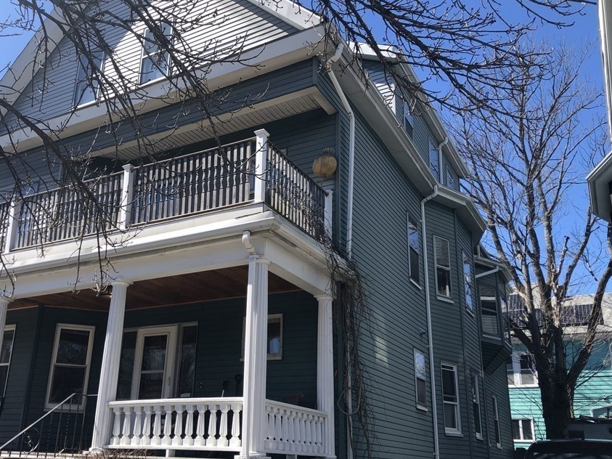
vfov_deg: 41.7
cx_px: 254
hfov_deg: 53.7
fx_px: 601
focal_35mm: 34
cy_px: 264
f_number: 1.8
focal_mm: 3.99
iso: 20
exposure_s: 1/934
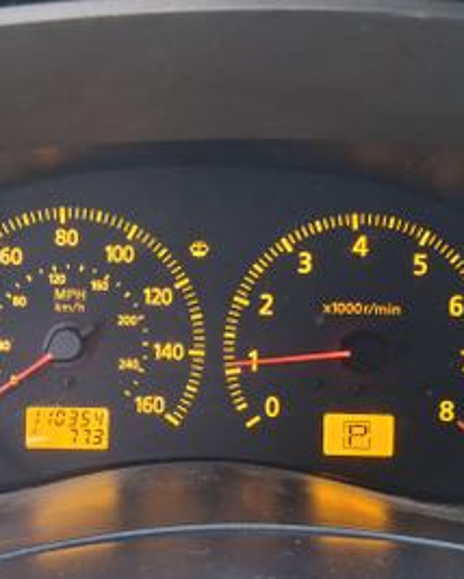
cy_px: 340
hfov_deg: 32.3
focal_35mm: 46
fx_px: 789
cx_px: 128
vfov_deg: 40.2
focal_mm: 4.69
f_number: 1.8
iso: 200
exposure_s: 1/120
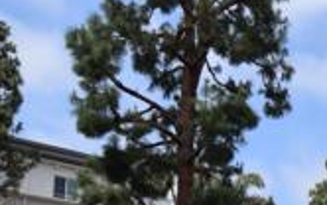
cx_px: 457
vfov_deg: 18.0
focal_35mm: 65
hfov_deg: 25.6
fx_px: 579
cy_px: 303
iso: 200
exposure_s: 1/320
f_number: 9
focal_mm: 11
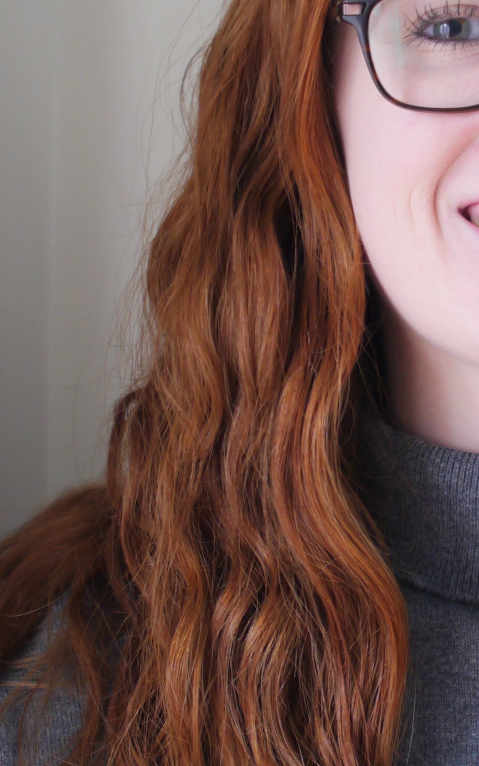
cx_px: 522
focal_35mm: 76
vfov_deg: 27.1
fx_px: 1587
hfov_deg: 16.7
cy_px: 356
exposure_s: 1/3.2
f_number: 2.8
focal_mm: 19
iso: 160
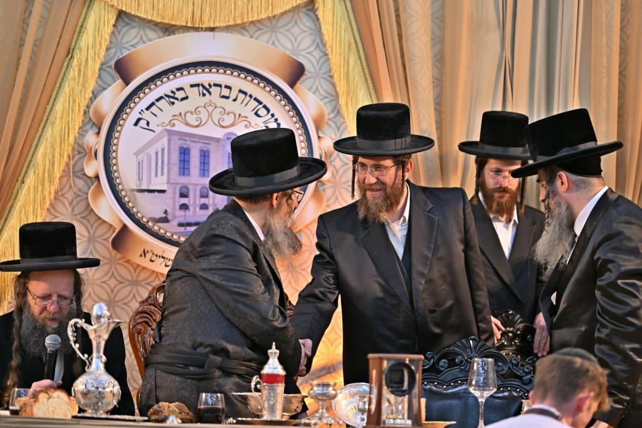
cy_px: 214
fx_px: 3032
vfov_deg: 8.1
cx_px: 321
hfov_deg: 12.1
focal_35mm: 170
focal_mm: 170
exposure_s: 1/250
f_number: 2.8
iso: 500
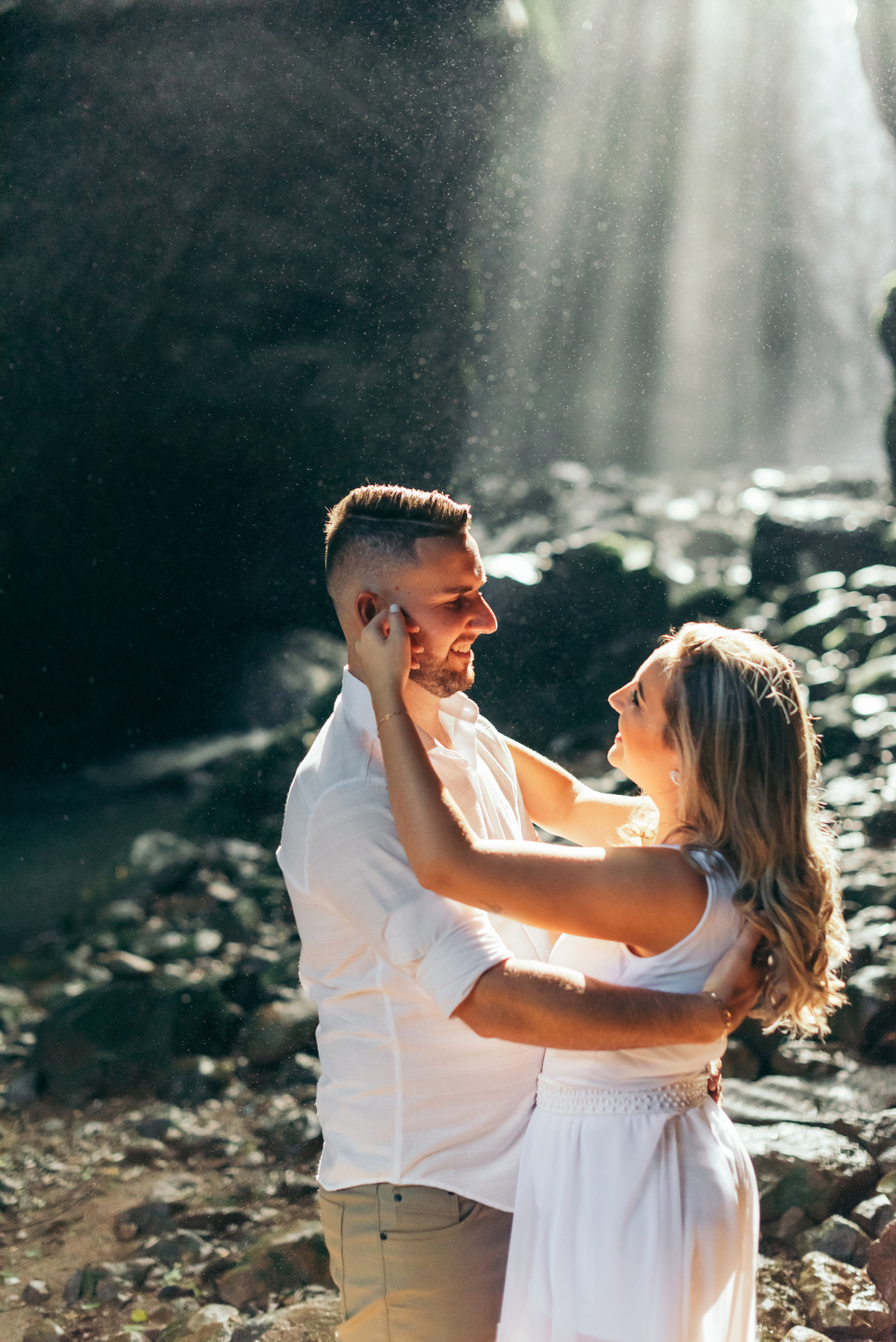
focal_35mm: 50
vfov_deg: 39.6
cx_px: 448
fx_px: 1865
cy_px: 671
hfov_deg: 27.0
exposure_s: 1/2000
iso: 2000
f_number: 2
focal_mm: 50
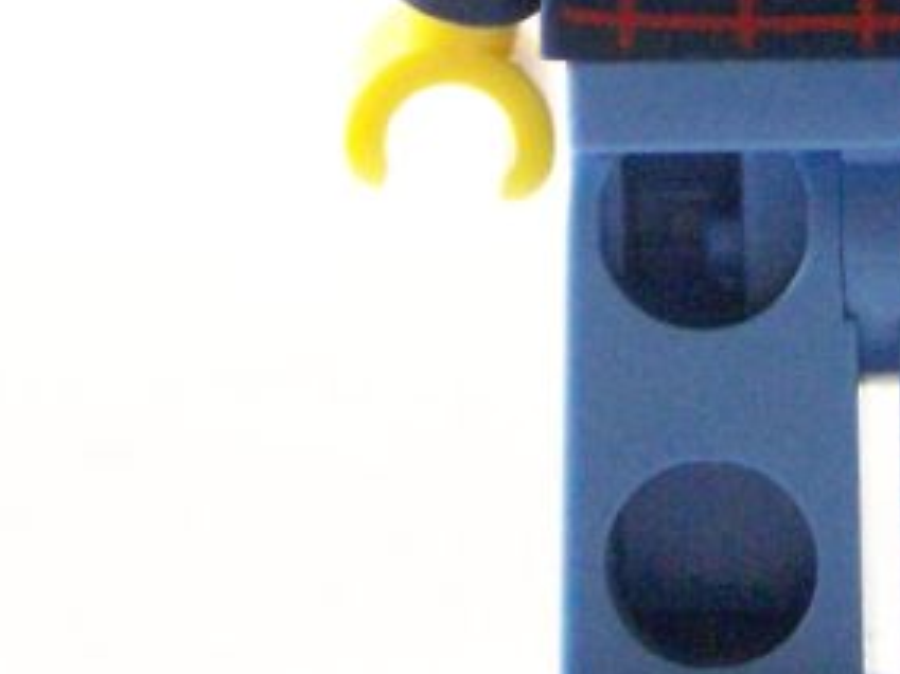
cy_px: -207
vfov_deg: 5.0
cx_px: 897
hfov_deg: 6.7
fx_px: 7719
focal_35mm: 297
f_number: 3.2
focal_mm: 13.7
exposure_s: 1/60
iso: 400
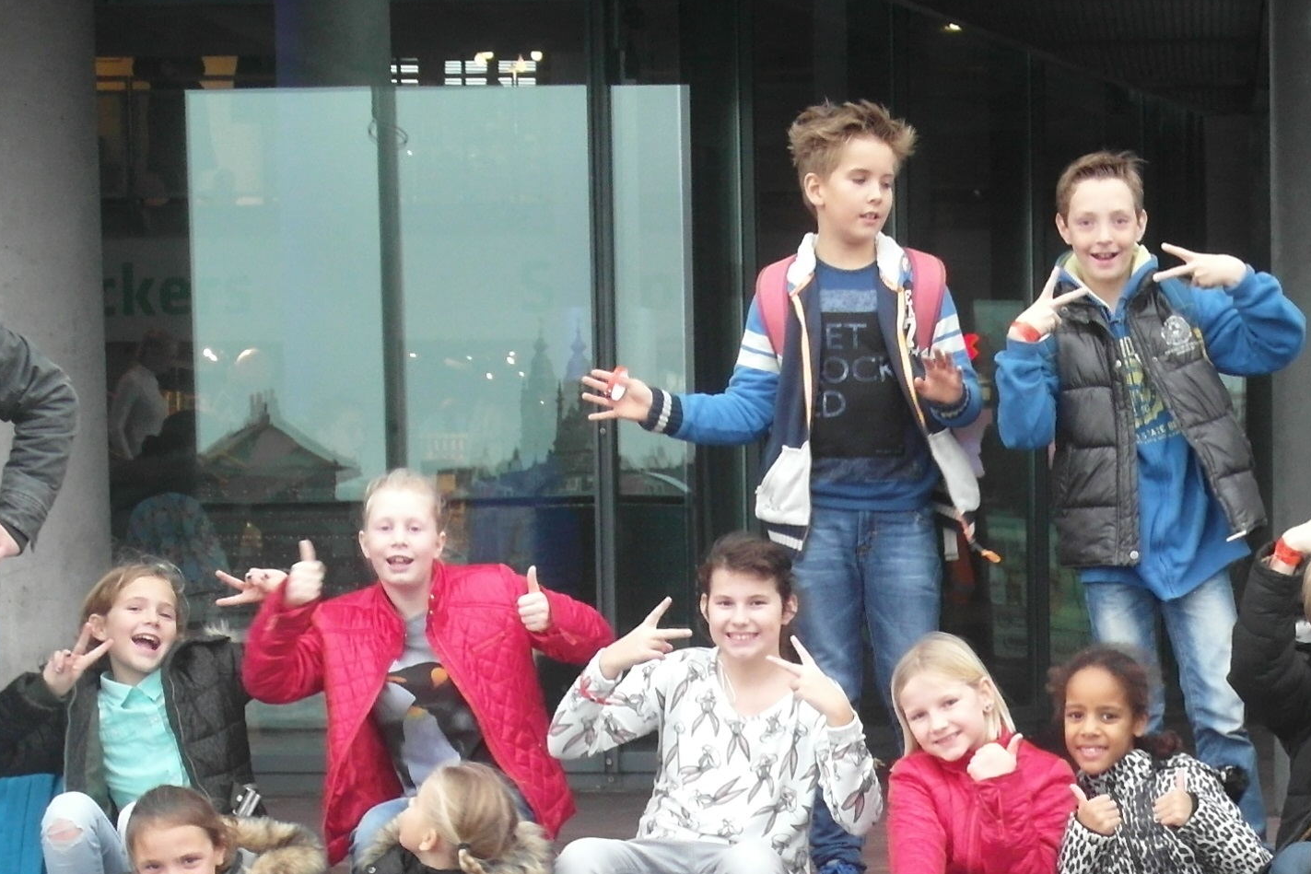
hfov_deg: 18.1
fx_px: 4079
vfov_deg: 12.1
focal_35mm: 112
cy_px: 850
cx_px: 1100
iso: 200
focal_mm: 9.1
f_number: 2.8
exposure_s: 1/45
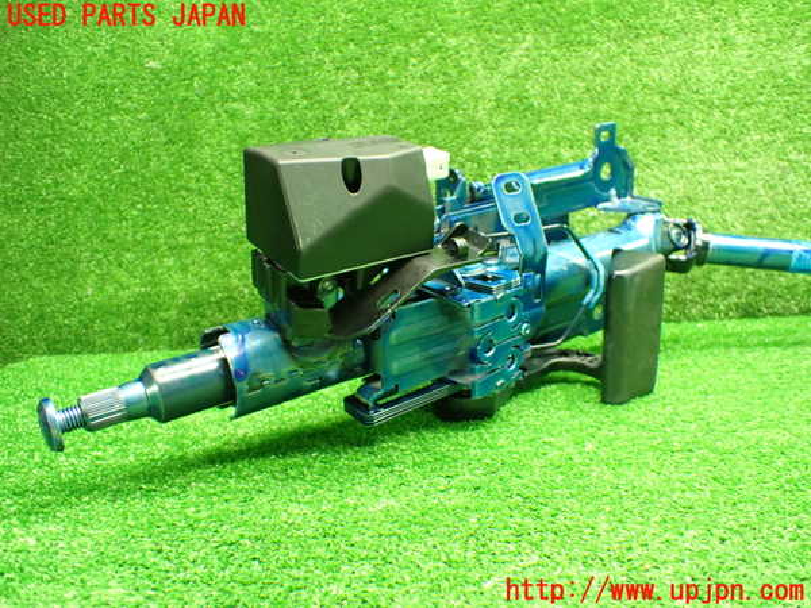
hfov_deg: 60.0
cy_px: 304
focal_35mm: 30
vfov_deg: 46.8
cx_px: 406
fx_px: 703
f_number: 2.3
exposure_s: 1/40
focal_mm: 5.4
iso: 800
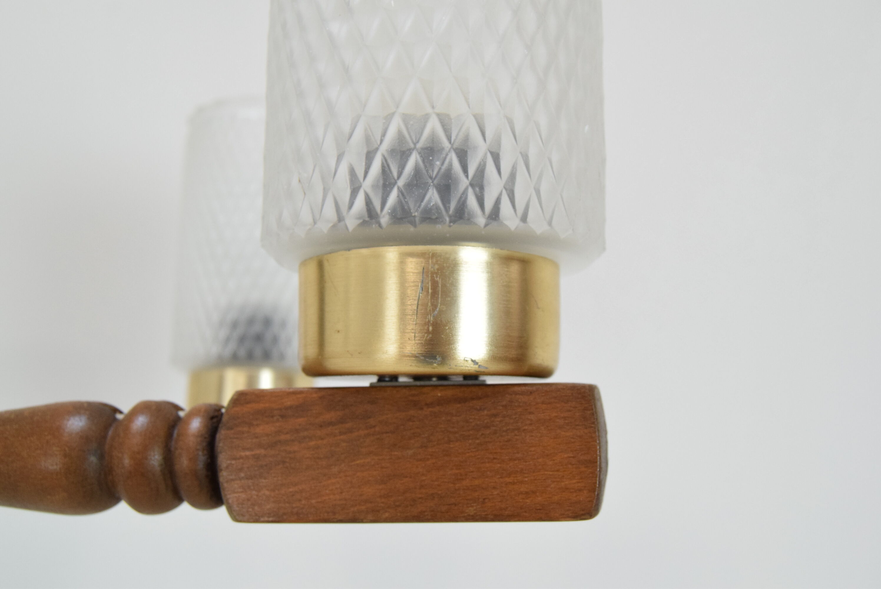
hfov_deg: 49.5
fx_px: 955
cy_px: 294
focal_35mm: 39
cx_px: 440
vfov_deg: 34.3
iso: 1600
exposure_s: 1/250
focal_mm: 26
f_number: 8
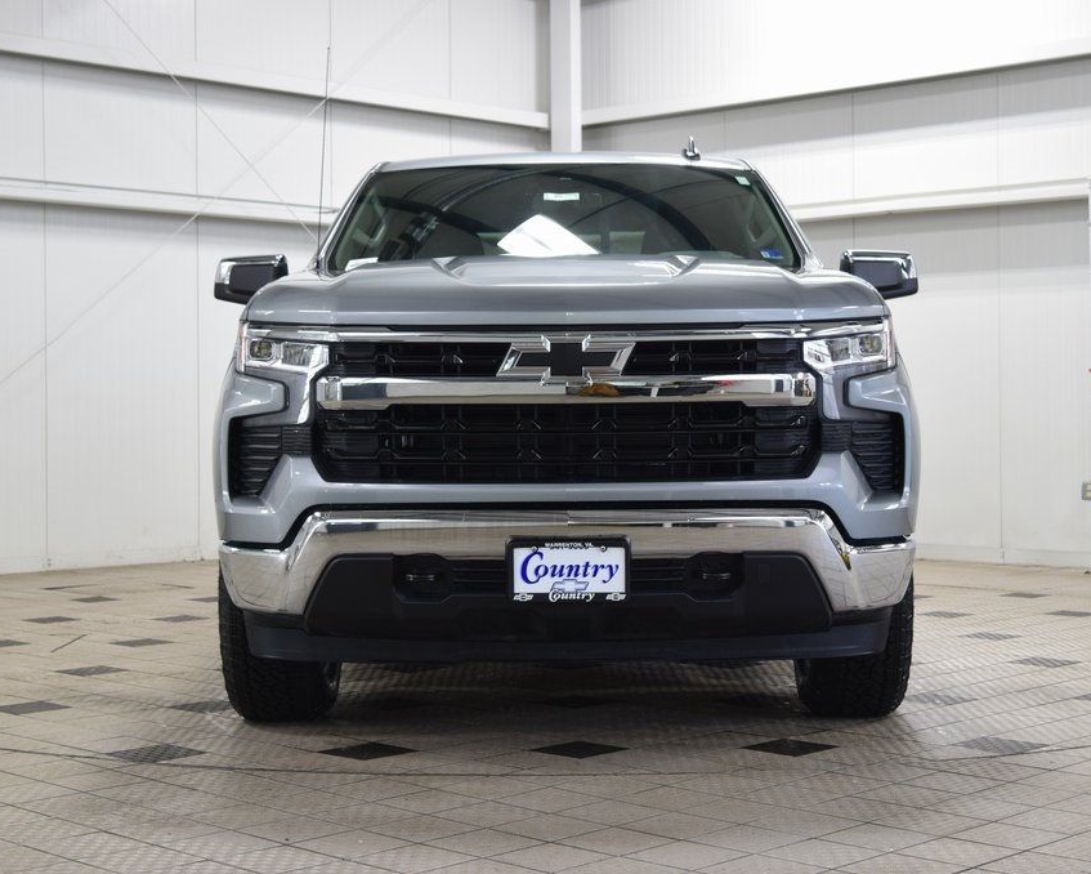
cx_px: 564
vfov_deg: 25.6
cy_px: 438
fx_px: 1924
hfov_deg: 31.7
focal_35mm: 60
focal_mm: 35
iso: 450
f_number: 6.3
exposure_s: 1/15
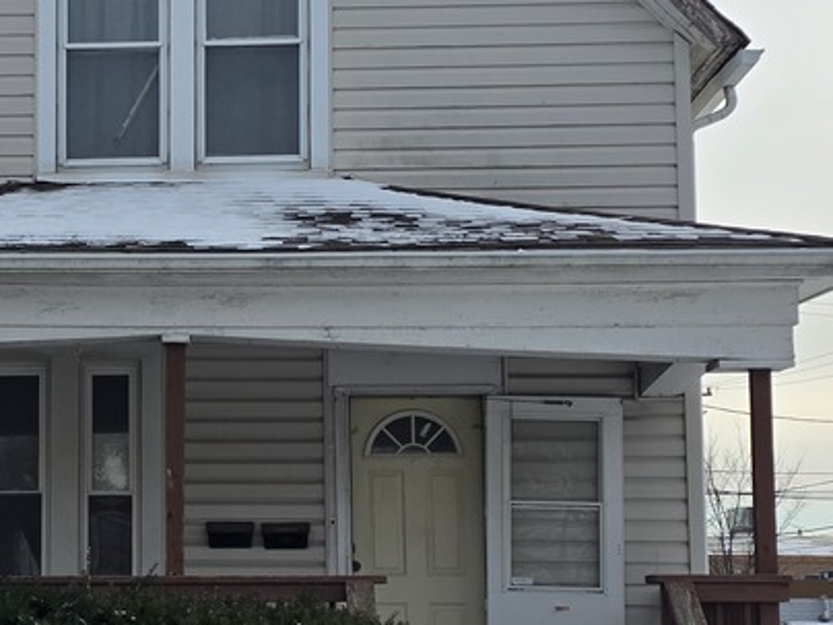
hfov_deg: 23.1
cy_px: 439
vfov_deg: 17.9
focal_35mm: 82
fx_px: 1973
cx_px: 64
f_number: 1.7
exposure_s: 1/6150
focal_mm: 6.3
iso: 80
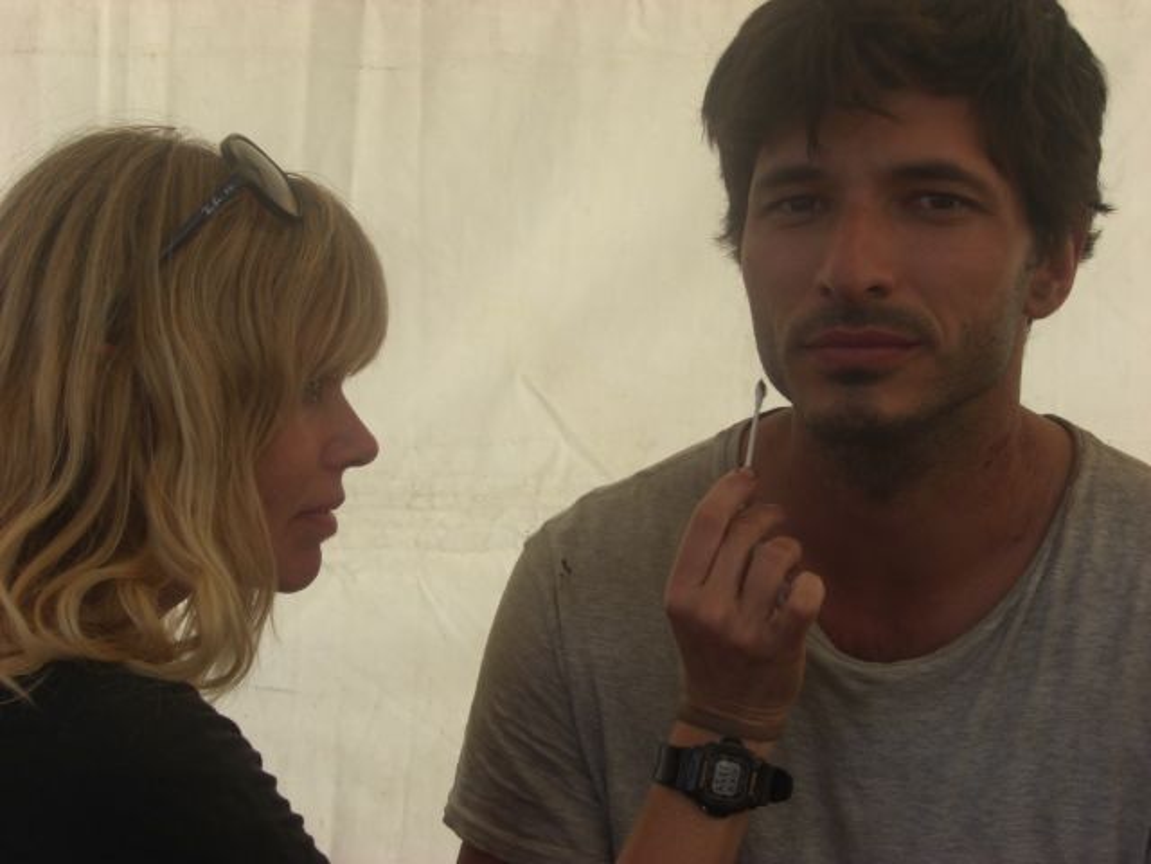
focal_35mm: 57
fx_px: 1895
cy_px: 432
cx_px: 576
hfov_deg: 33.8
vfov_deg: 25.7
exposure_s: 1/200
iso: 80
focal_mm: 11.8
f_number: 5
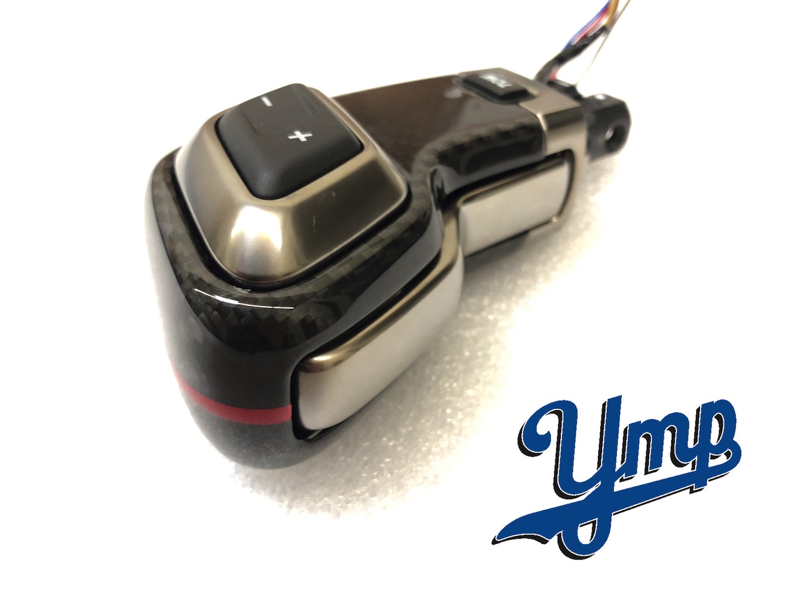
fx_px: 637
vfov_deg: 49.7
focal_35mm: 28
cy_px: 296
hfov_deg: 63.4
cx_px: 394
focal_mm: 4
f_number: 1.8
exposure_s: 1/6
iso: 100
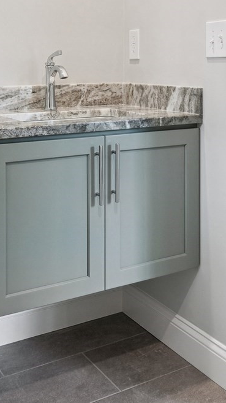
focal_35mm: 49
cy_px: 68
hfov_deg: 24.2
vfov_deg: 40.0
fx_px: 523
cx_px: 160
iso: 200
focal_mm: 10
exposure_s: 1/15
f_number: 5.6
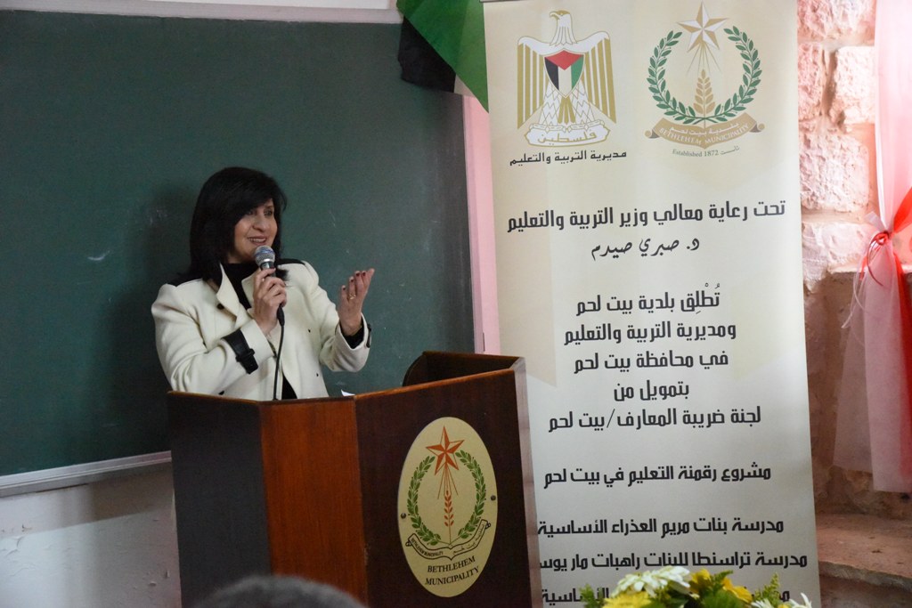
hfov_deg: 27.0
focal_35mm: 75
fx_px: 1900
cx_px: 456
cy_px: 304
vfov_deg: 18.2
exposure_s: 1/320
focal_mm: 75
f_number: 10
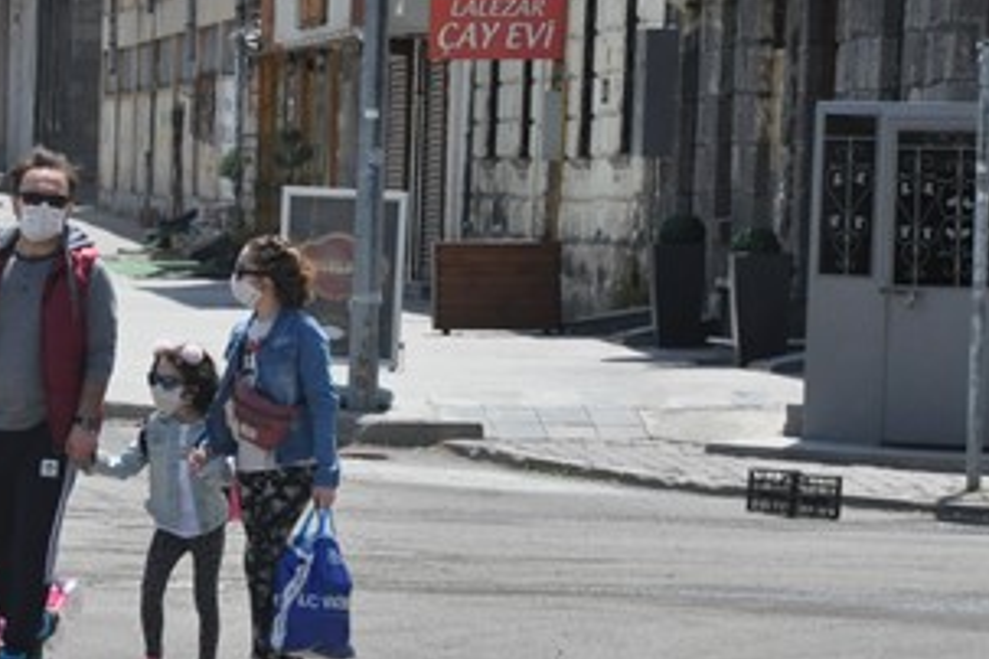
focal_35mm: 296
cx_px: 225
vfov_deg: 4.6
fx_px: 8131
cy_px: 483
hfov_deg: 7.0
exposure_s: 1/1600
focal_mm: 92
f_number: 10
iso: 1000
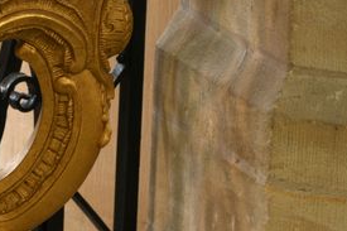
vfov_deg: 4.2
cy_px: 270
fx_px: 3131
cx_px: -304
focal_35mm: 325
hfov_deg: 6.2
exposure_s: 8
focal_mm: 85
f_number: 10
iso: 64
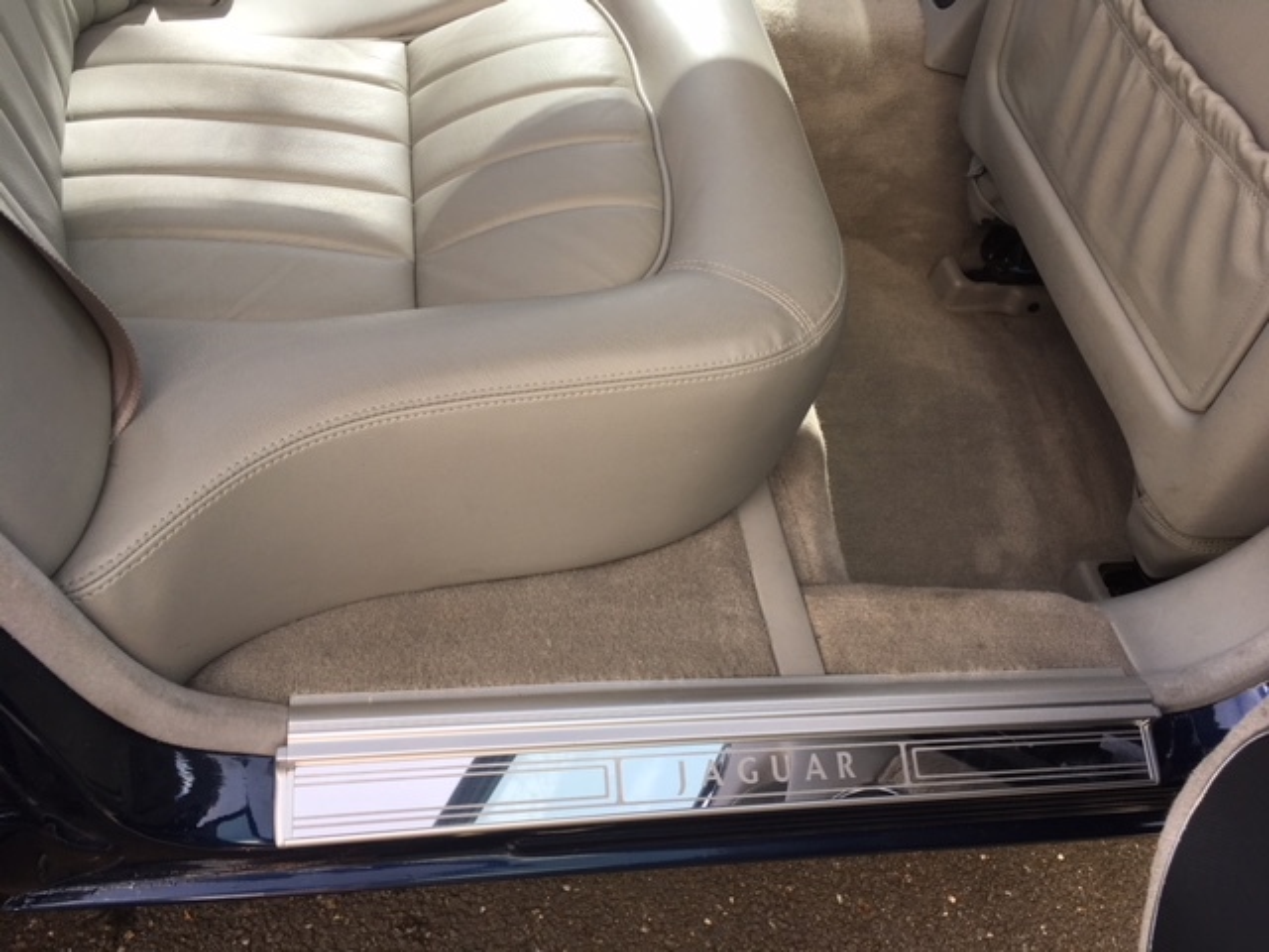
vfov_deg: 48.2
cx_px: 634
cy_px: 476
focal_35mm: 29
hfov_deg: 61.7
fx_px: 1063
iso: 25
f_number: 2.2
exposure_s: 1/297
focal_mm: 4.15
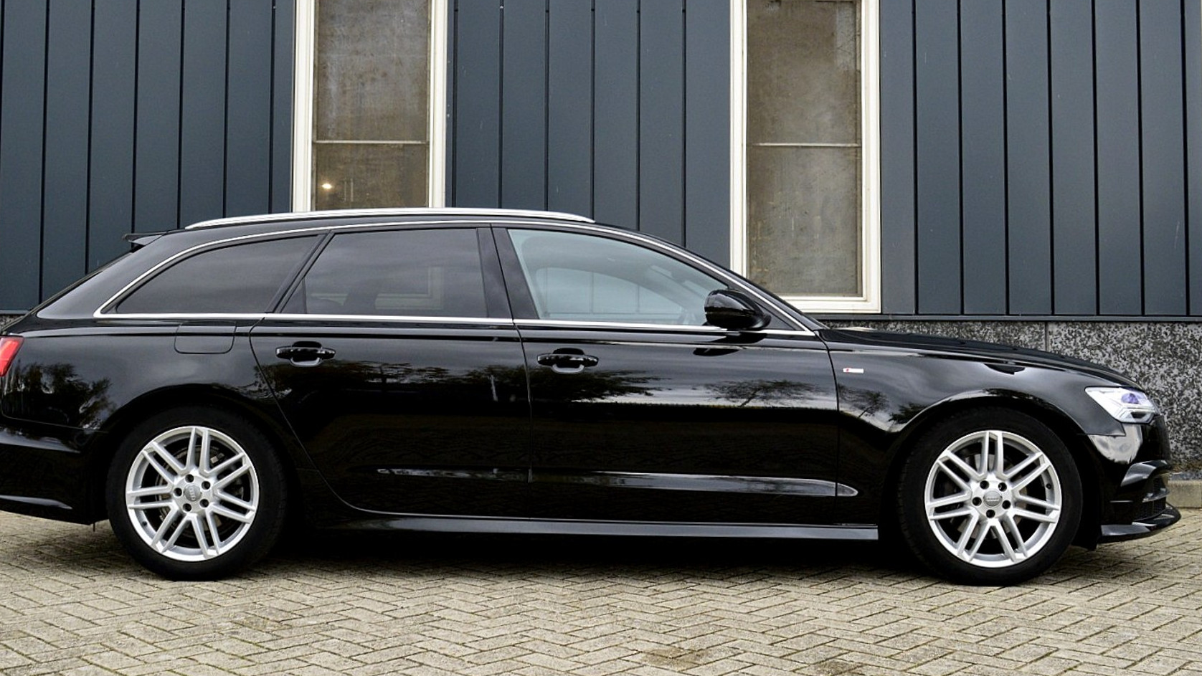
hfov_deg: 55.2
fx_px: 1147
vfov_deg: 32.8
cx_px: 557
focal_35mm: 36
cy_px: 351
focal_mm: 20
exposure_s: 1/60
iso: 800
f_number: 7.1
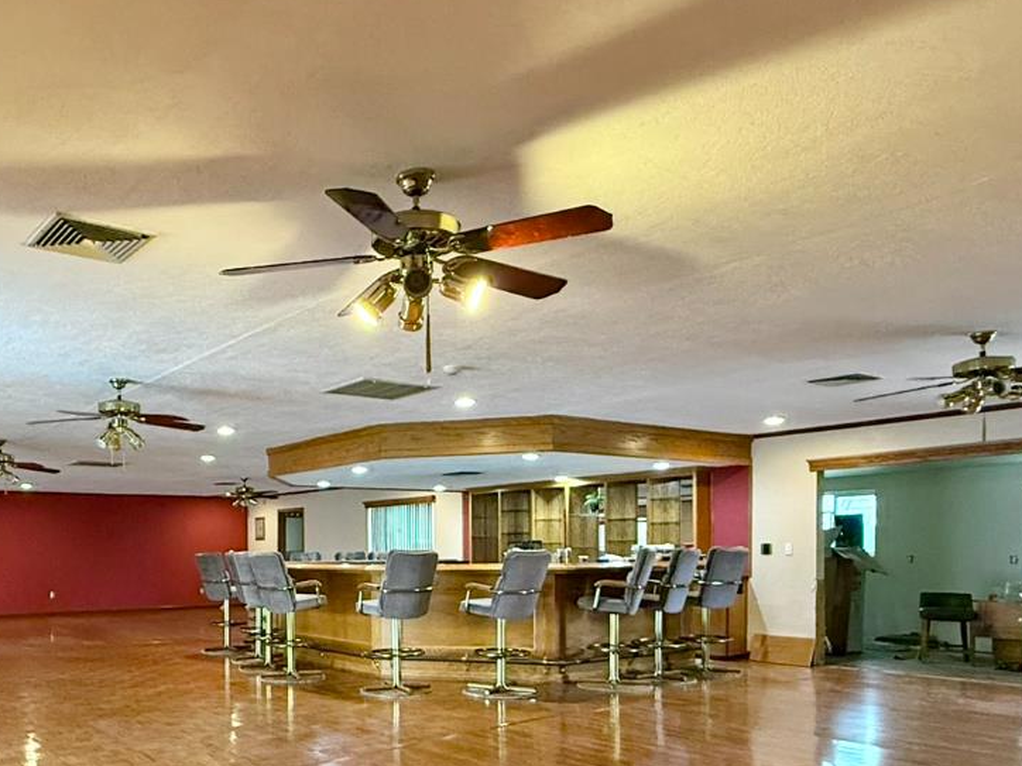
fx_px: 856
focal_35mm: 29
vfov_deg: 46.5
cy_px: 572
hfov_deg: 59.8
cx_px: 316
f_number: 2.2
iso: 500
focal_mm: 2.22
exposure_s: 1/60
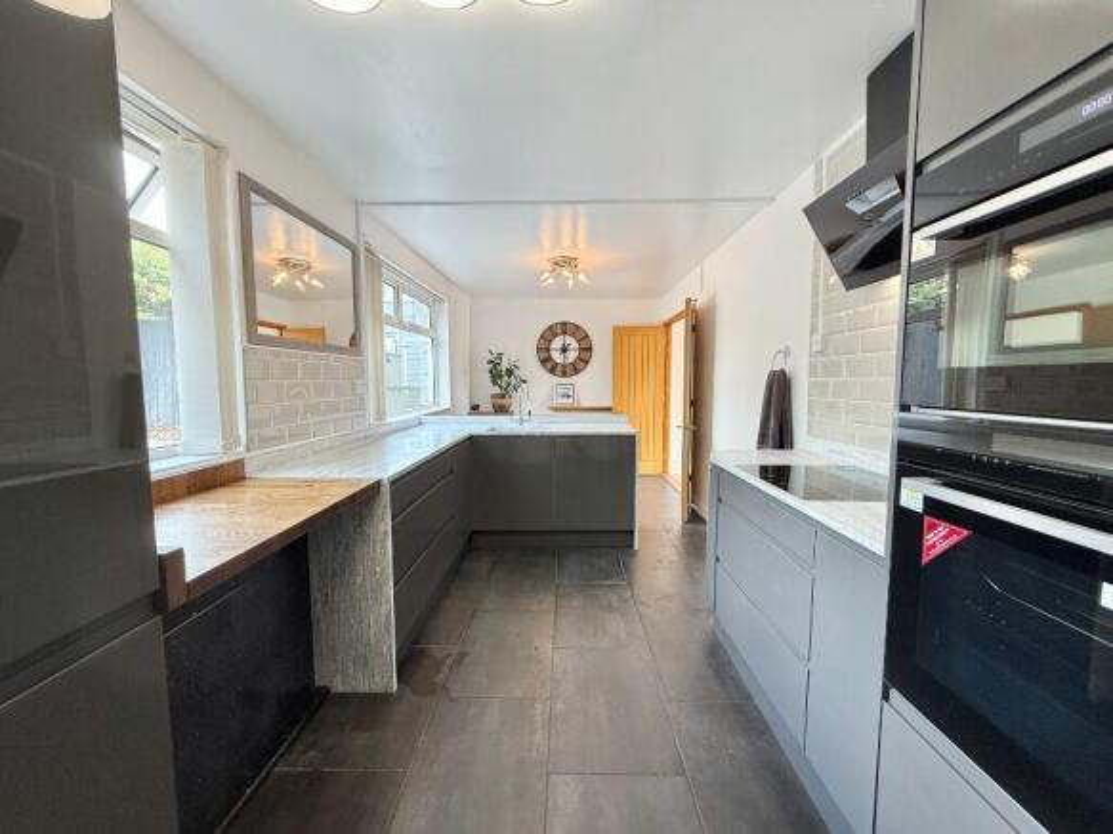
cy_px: 417
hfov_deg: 102.1
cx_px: 556
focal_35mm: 14
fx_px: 450
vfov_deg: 85.7
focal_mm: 2.22
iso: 125
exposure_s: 1/100
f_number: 2.2
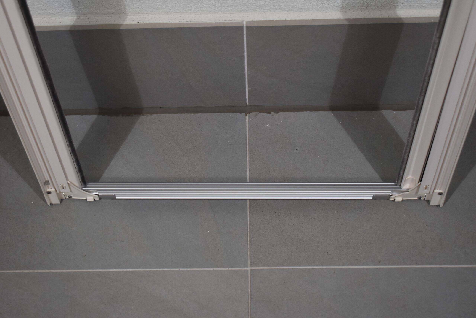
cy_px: 159
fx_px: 754
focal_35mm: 57
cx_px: 238
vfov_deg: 23.8
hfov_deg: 35.1
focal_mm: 38
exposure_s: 1/200
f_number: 4.8
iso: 800
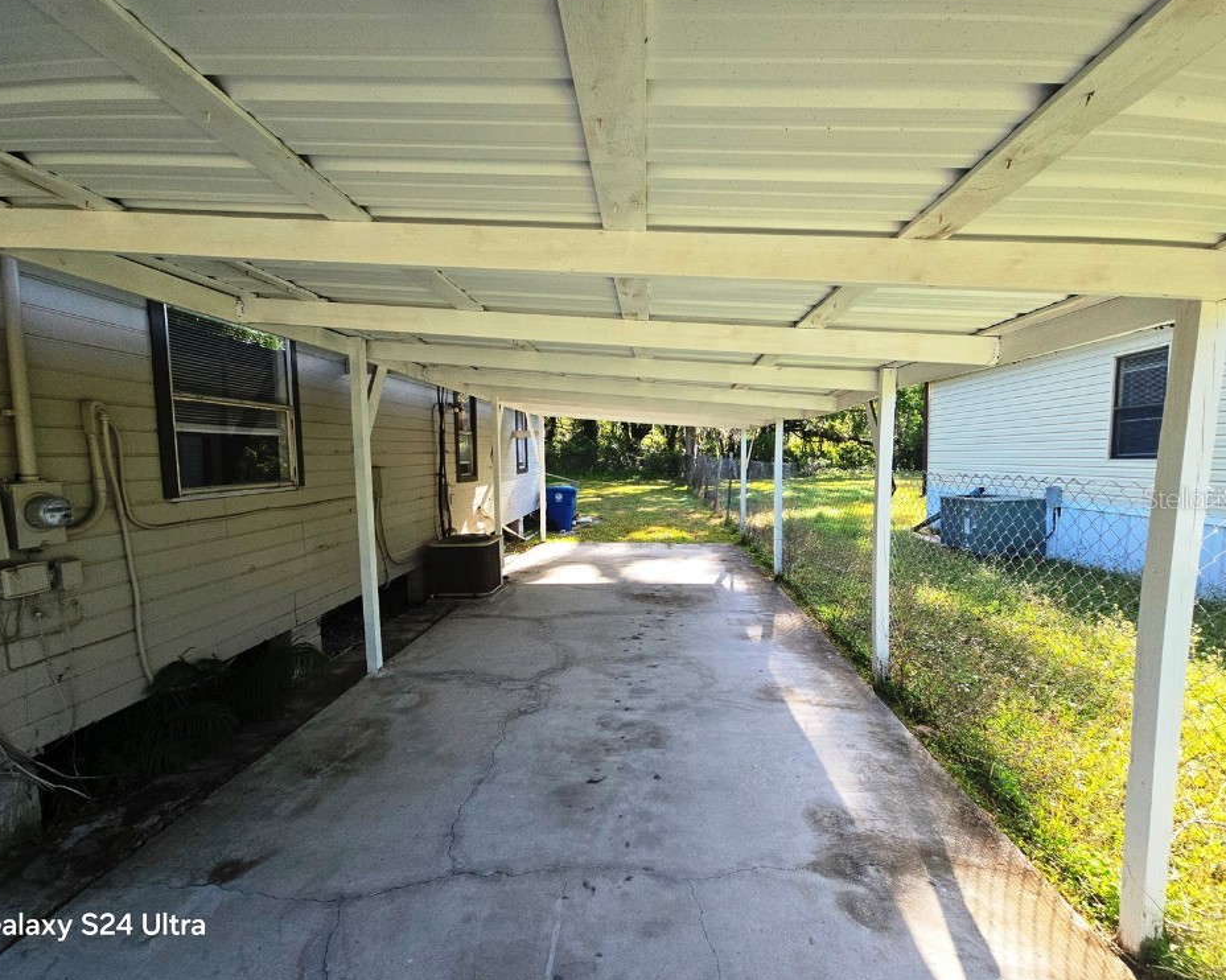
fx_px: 508
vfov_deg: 88.0
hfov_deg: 100.7
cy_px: 498
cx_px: 592
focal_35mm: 14
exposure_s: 1/289
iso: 50
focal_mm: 2.2
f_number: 2.2
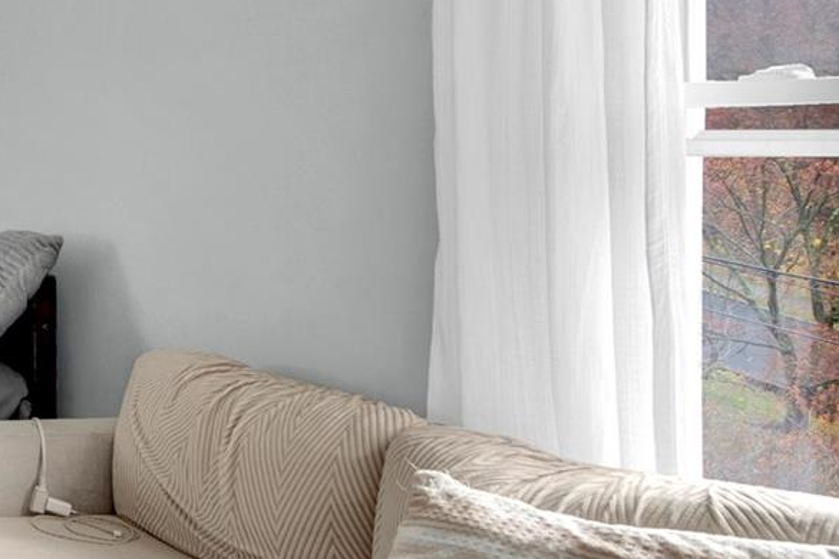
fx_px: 979
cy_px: 85
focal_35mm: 42
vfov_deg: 30.8
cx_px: -624
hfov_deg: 23.7
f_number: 8
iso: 100
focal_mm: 8
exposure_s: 1.3
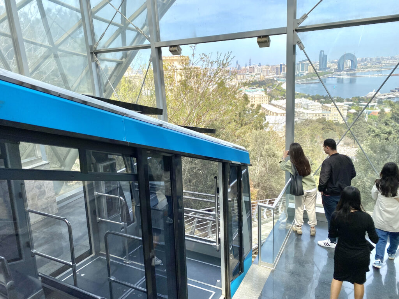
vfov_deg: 53.1
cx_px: 200
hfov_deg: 67.3
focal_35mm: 26
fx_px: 300
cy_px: 150
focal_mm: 4.25
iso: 32
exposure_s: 1/1135
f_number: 1.8
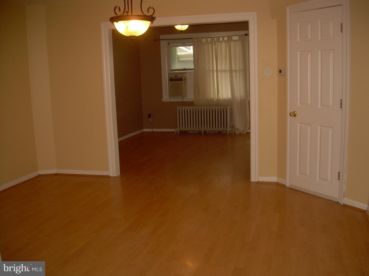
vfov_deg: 37.7
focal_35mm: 38
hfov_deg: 49.0
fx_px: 405
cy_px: 138
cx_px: 184
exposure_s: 1/60
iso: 55
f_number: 2.8
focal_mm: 6.3
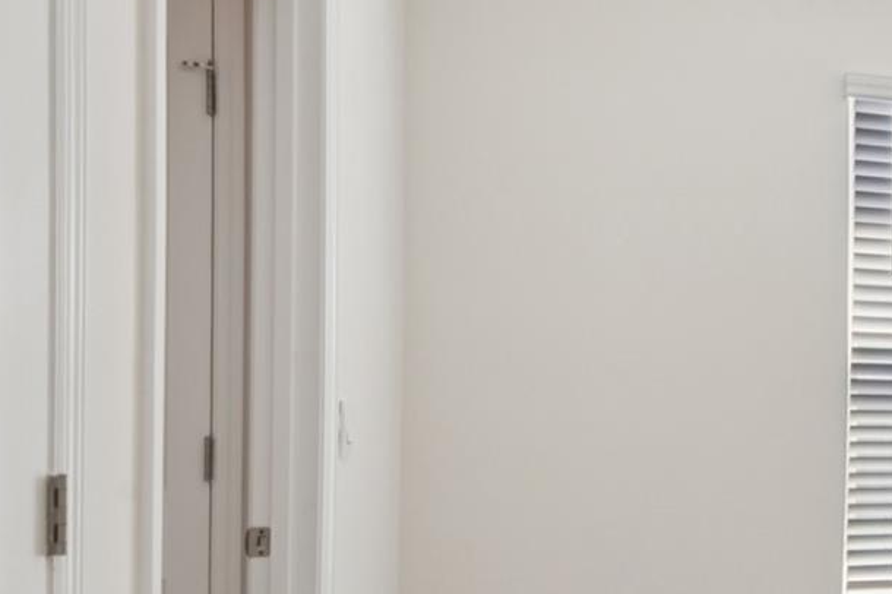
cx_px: 1062
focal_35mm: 42
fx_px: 1040
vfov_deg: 31.6
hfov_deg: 36.3
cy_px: 405
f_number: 8
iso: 400
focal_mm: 16
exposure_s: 1/60
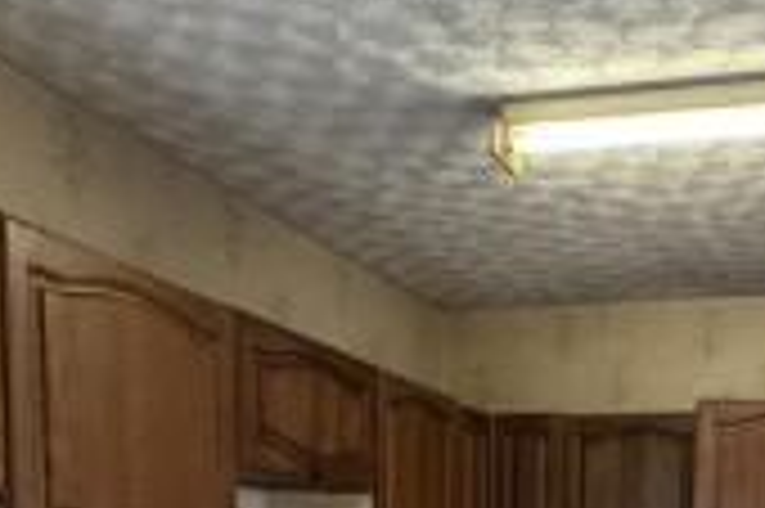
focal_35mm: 50
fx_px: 1061
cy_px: 735
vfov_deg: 22.6
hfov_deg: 37.8
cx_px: 637
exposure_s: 1/50
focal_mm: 2.22
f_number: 2.2
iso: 500
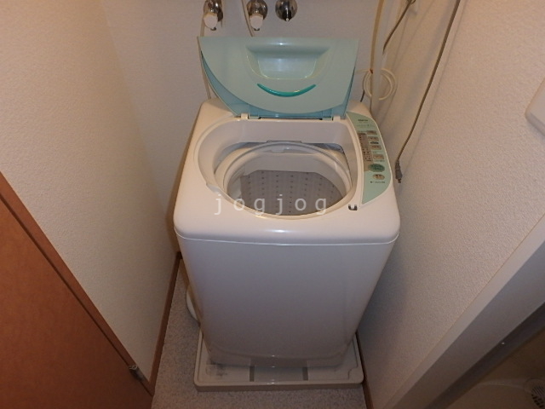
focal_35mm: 21
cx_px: 272
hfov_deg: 79.0
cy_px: 204
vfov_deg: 63.4
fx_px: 331
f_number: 3.5
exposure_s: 1/30
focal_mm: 3.7
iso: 400
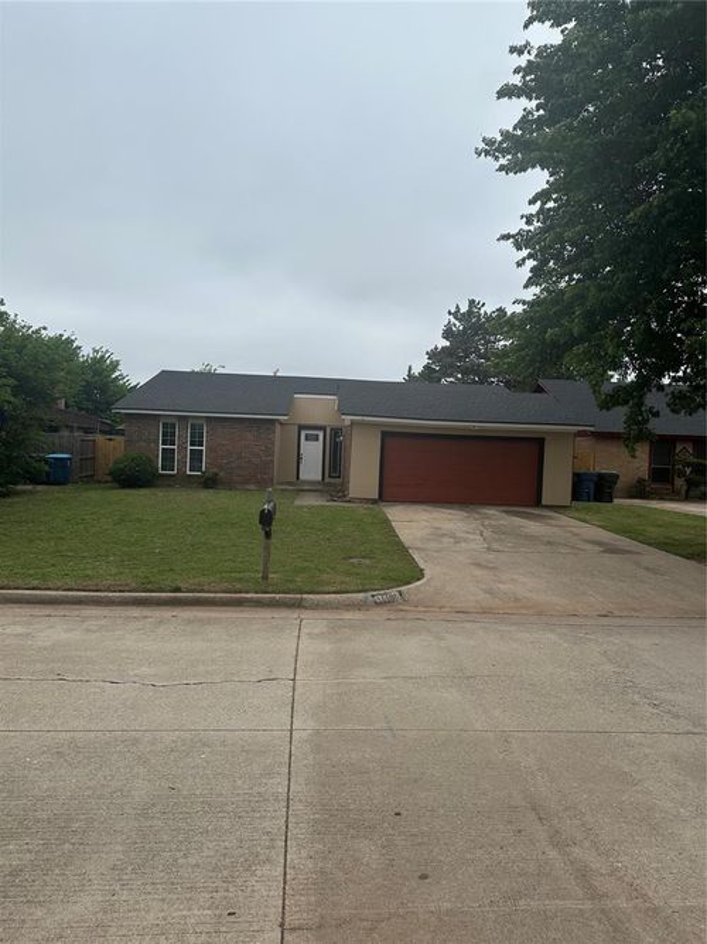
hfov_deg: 56.8
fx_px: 654
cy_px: 472
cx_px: 354
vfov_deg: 71.6
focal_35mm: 24
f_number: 1.78
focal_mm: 6.86
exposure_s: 1/6623
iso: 80
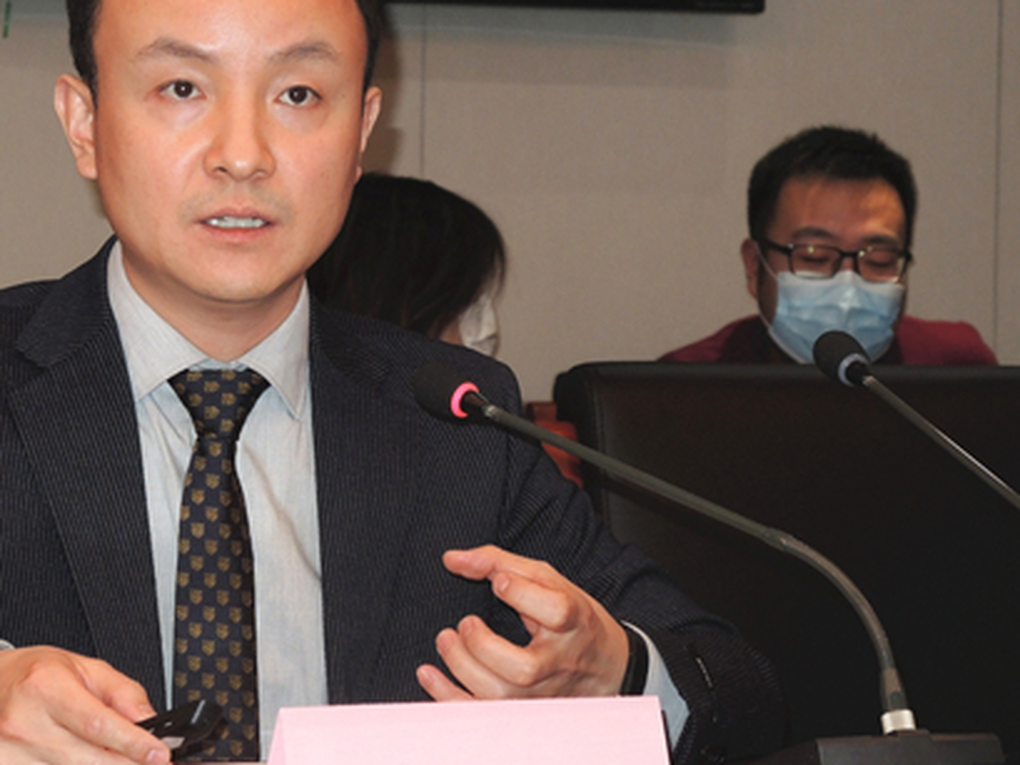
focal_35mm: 154
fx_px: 4539
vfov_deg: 9.6
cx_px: 282
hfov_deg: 12.8
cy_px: 339
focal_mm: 22.1
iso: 400
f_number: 3.5
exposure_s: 1/125
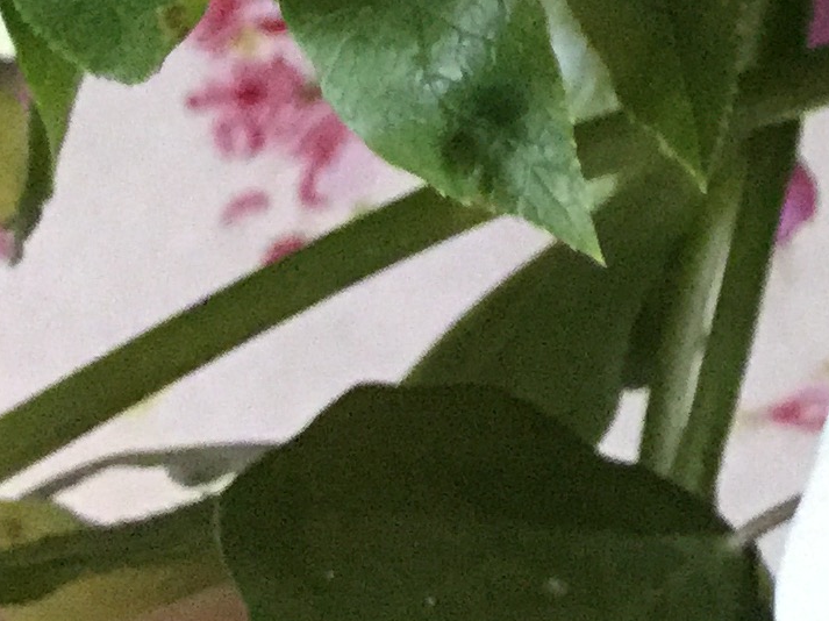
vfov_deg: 9.5
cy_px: -793
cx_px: 1558
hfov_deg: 12.5
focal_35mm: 142
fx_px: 3399
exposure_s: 1/17
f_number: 2.4
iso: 250
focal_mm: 3.3
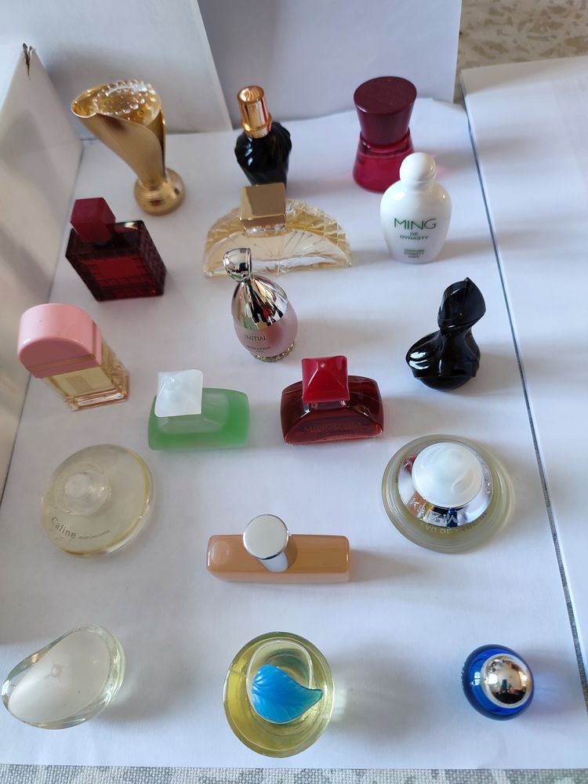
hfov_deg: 54.9
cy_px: 392
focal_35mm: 25
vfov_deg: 69.4
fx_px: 566
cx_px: 294
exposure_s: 1/33
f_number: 1.9
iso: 556
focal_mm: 6.04
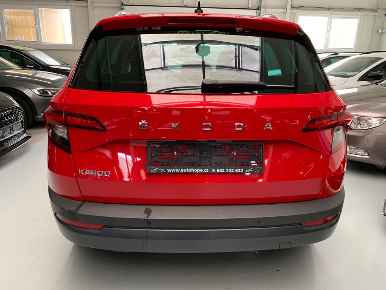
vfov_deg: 53.1
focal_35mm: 26
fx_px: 290
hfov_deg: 67.3
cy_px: 145
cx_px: 193
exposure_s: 1/60
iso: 200
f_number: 1.8
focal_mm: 4.25
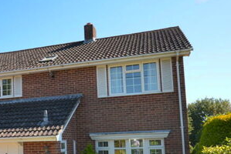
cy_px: 114
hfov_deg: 45.1
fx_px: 270
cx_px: 63
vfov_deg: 31.5
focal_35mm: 42
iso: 100
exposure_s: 1/250
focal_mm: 12
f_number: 5
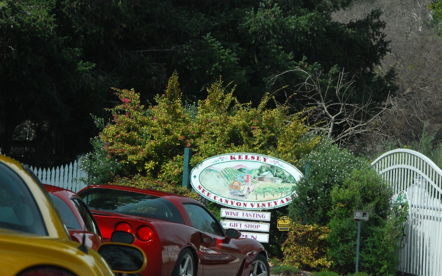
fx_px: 2356
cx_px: 232
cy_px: 179
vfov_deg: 6.7
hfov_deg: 10.7
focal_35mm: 196
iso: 800
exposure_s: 1/800
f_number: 11
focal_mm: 105
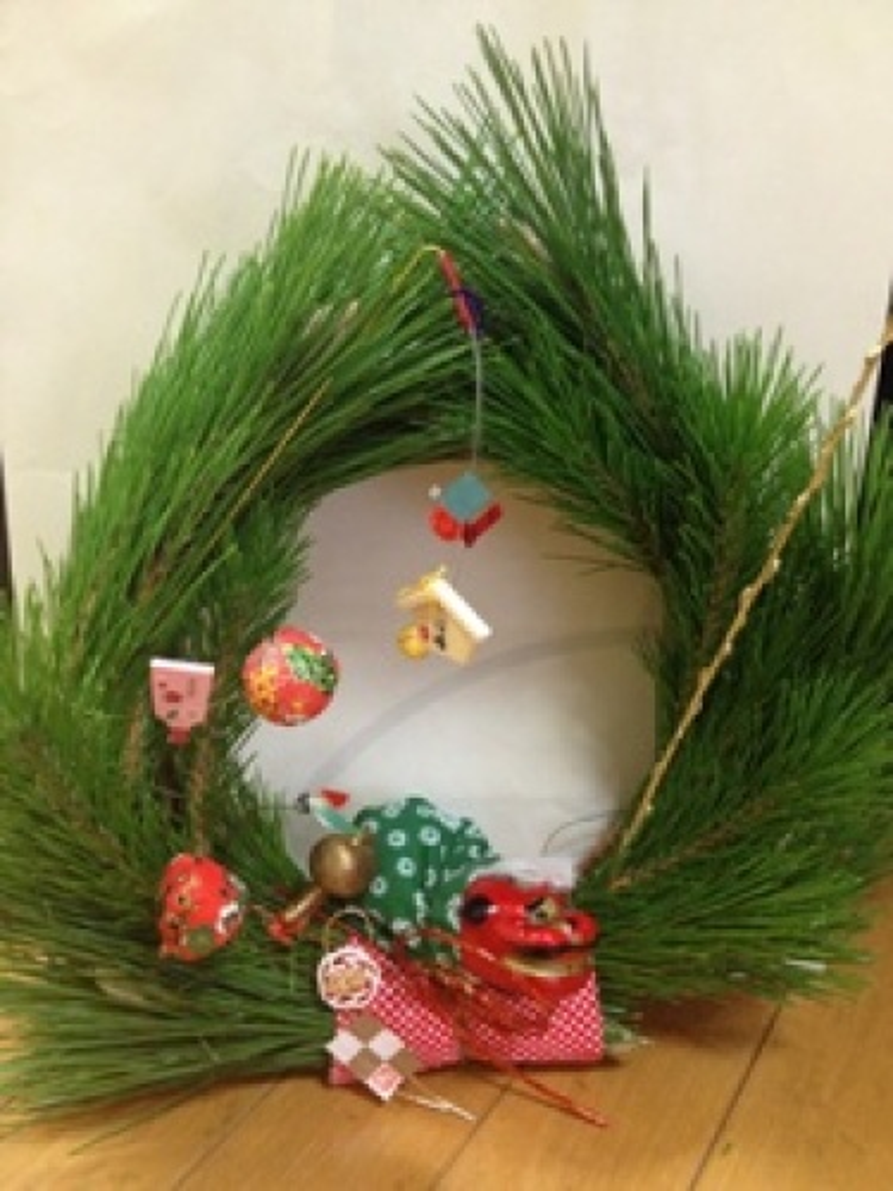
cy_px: 596
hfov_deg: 40.7
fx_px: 1204
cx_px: 446
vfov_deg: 52.6
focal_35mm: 35
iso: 400
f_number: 2.4
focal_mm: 4.28
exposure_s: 1/15
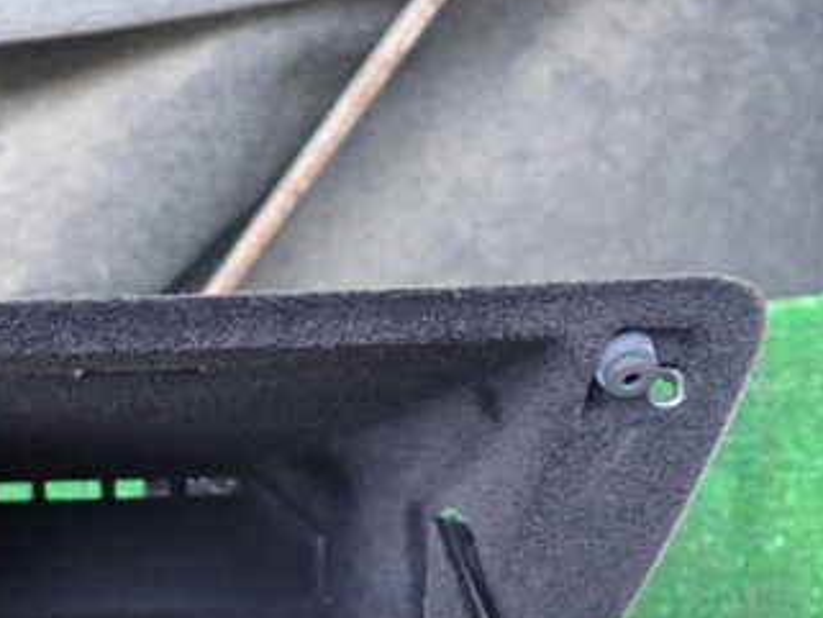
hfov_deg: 33.3
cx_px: 164
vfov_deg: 25.6
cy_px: 508
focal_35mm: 56
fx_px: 1332
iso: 800
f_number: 2.3
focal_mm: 5.4
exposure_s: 1/13
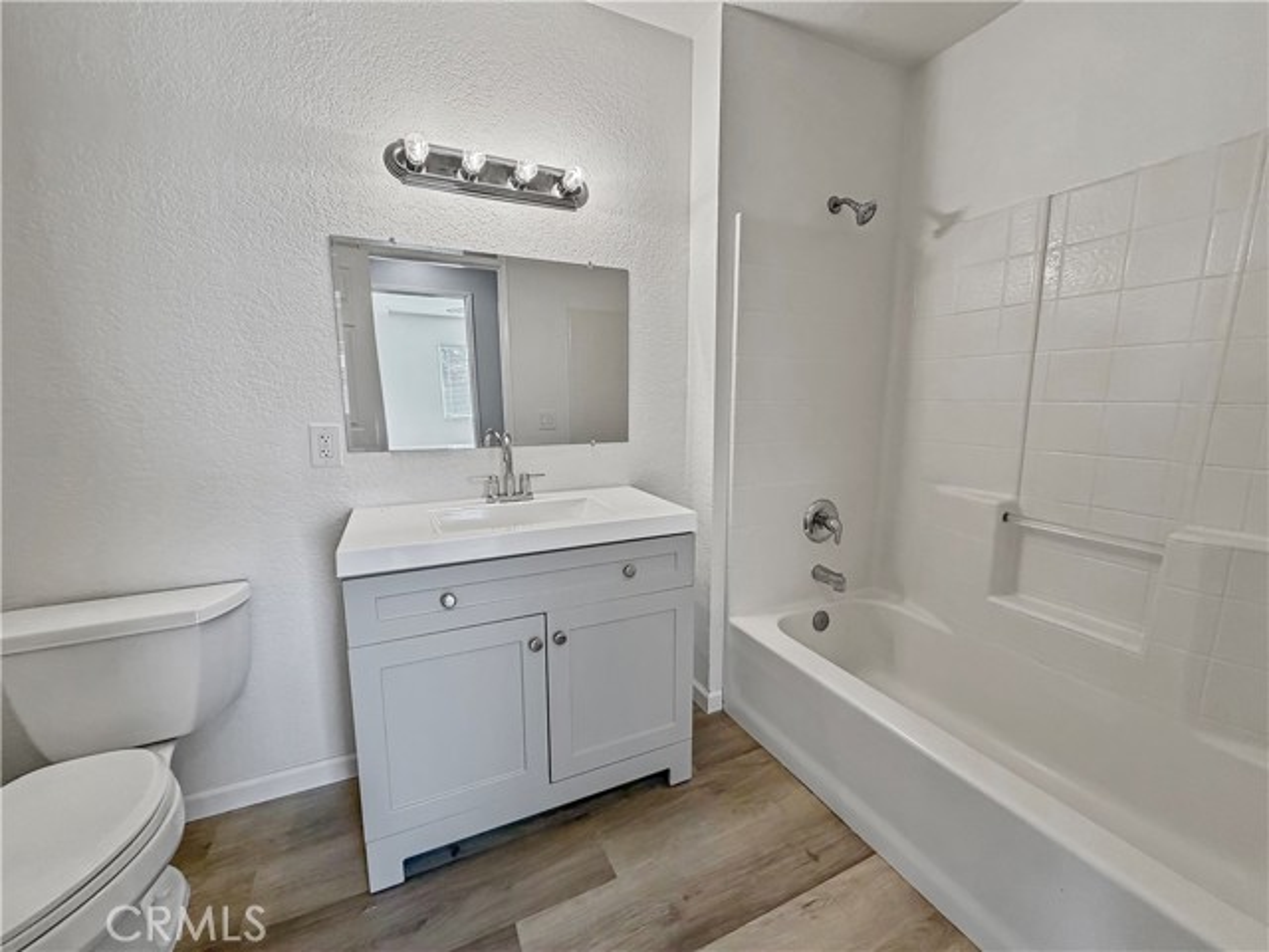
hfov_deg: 102.1
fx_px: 513
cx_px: 634
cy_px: 476
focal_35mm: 14
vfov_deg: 85.7
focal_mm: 2.22
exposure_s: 1/120
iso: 100
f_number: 2.2
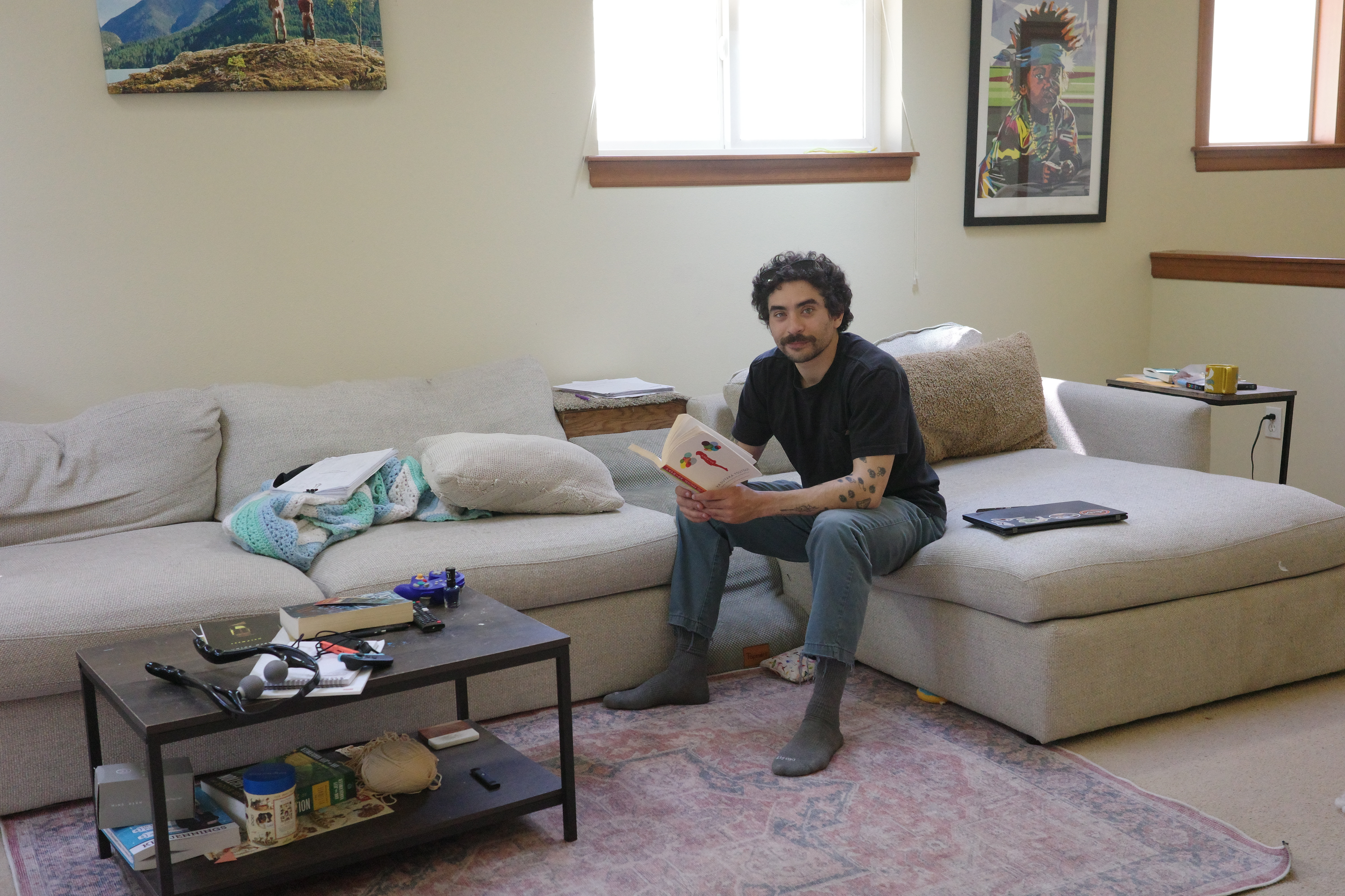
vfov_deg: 33.4
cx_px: 672
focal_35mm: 40
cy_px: 448
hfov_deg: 48.5
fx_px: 1494
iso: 3200
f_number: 4
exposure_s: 1/200
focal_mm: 26
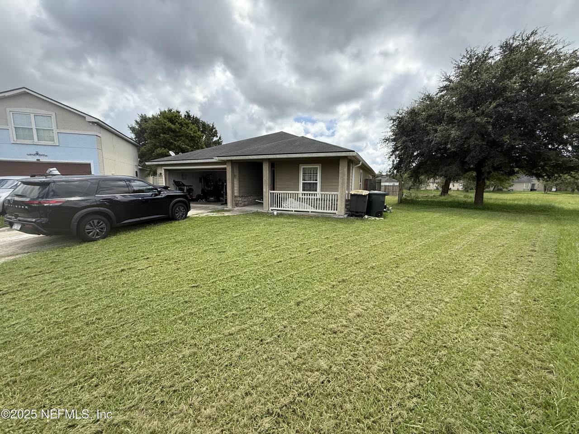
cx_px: 290
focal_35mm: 14
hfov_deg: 102.1
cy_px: 217
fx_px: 234
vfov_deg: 85.7
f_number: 2.2
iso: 64
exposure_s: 1/1431
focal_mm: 2.22
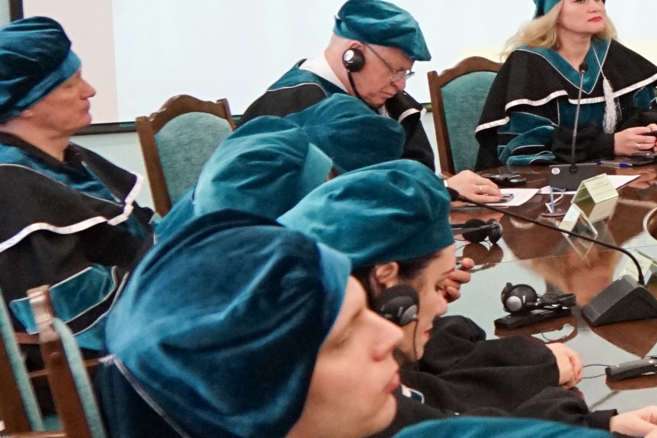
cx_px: 1255
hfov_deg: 16.6
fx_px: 1789
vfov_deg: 13.9
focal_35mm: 98
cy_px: 76
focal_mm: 24
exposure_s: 1/125
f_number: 5.6
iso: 3200
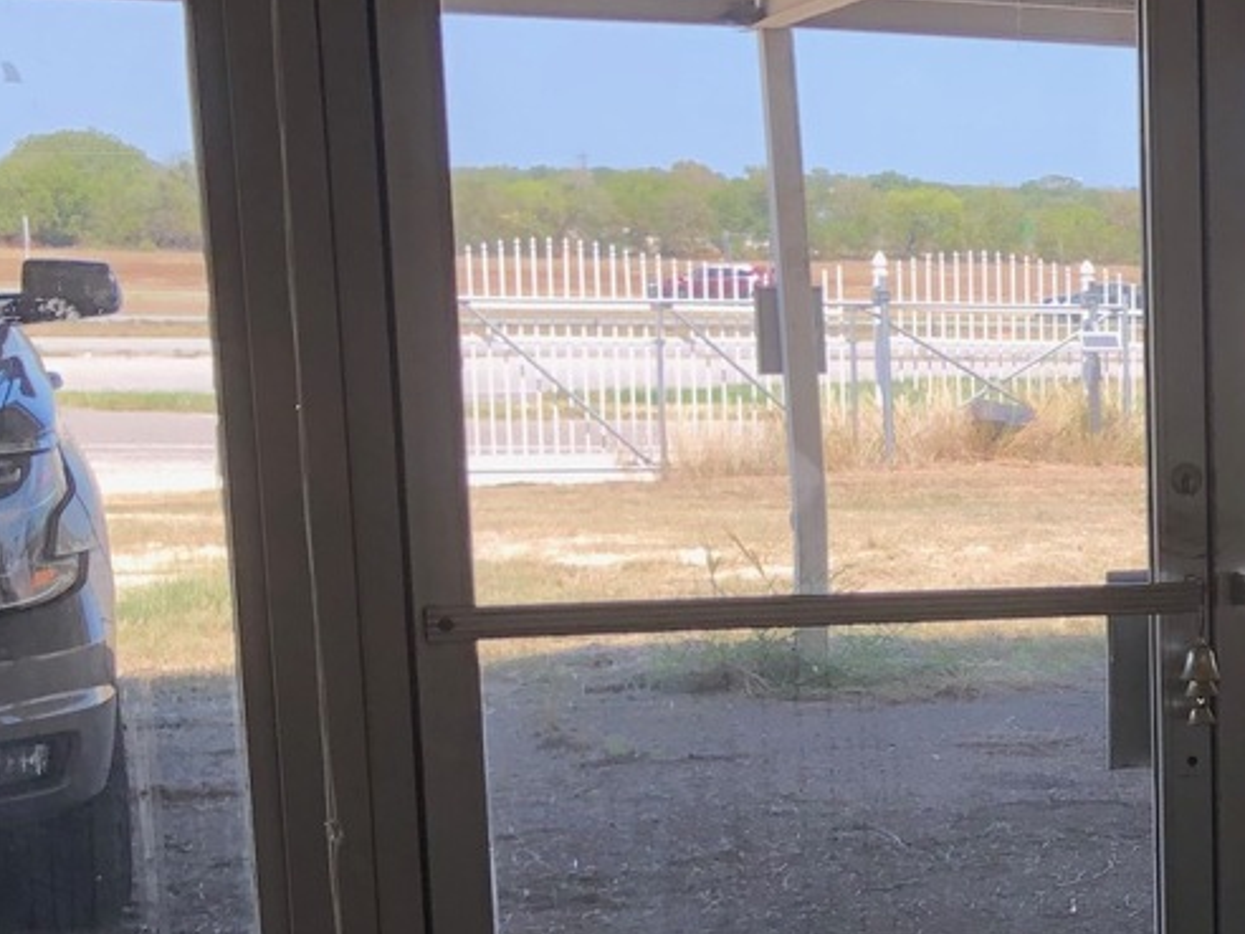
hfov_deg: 20.7
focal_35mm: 82
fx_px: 2949
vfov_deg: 17.8
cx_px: 1812
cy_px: 747
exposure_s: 1/209
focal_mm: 3.99
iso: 20
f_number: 1.8
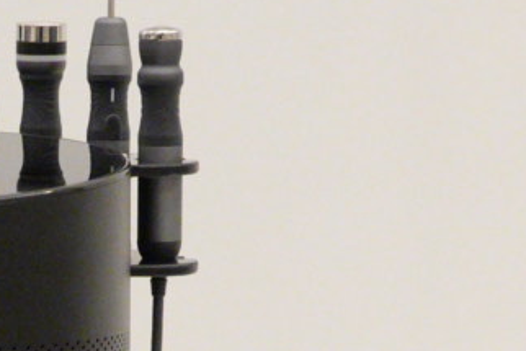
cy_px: 754
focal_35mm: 206
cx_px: -139
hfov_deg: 9.8
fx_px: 3011
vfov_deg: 6.4
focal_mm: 41
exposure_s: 1/640
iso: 12800
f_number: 8
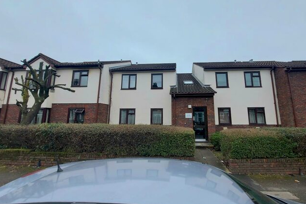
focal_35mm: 15
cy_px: 93
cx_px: 168
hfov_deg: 100.1
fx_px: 128
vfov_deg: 77.2
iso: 50
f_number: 2.2
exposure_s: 1/500
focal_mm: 1.74
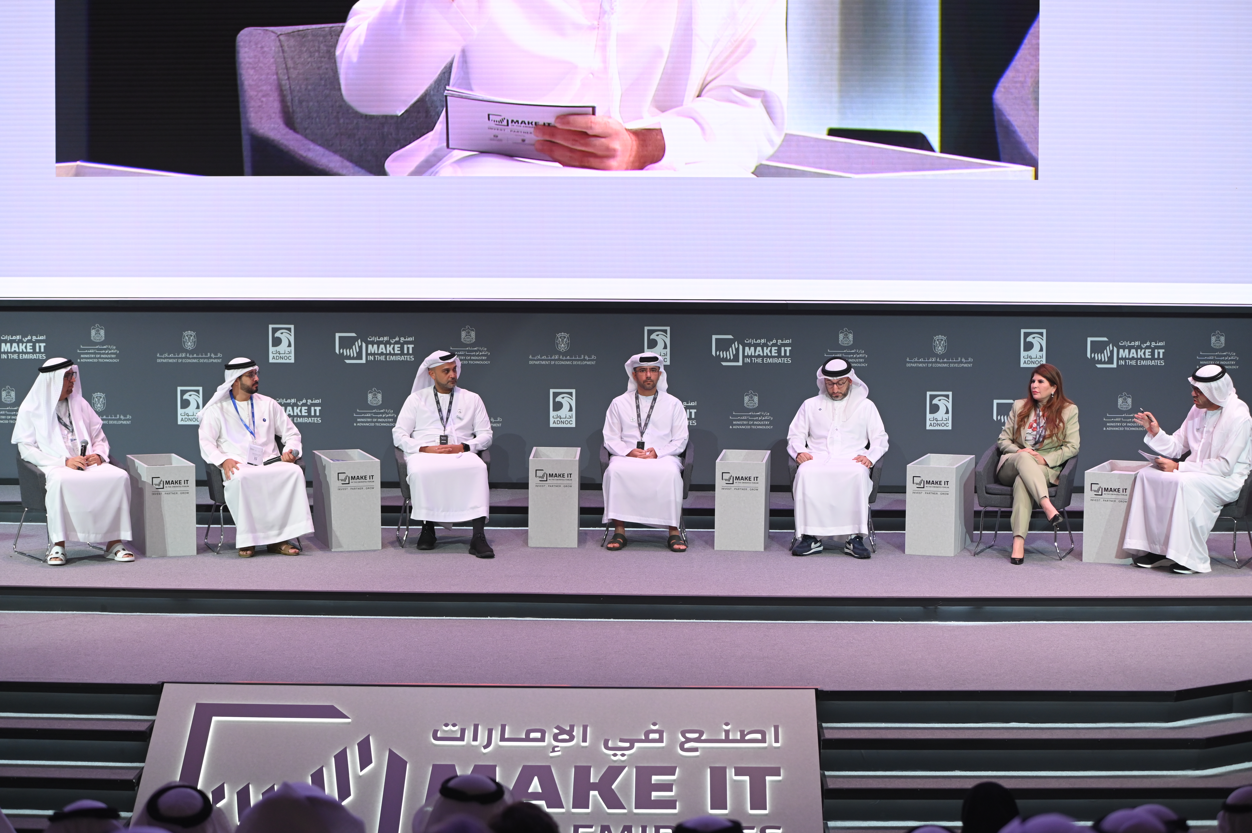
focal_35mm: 70
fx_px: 2433
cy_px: 416
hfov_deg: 28.9
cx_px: 626
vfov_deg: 19.4
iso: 1000
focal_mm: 70
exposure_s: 1/250
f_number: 3.5
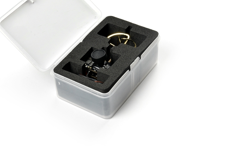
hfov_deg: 26.2
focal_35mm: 77
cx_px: 85
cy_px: 44
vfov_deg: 17.7
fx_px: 486
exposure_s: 1/50
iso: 200
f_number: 16
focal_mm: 50
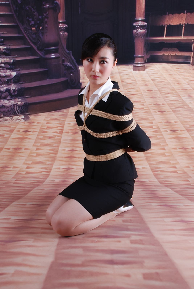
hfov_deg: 32.0
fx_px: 339
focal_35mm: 42
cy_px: 144
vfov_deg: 46.3
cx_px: 97
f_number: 13
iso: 100
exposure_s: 1/8
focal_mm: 28
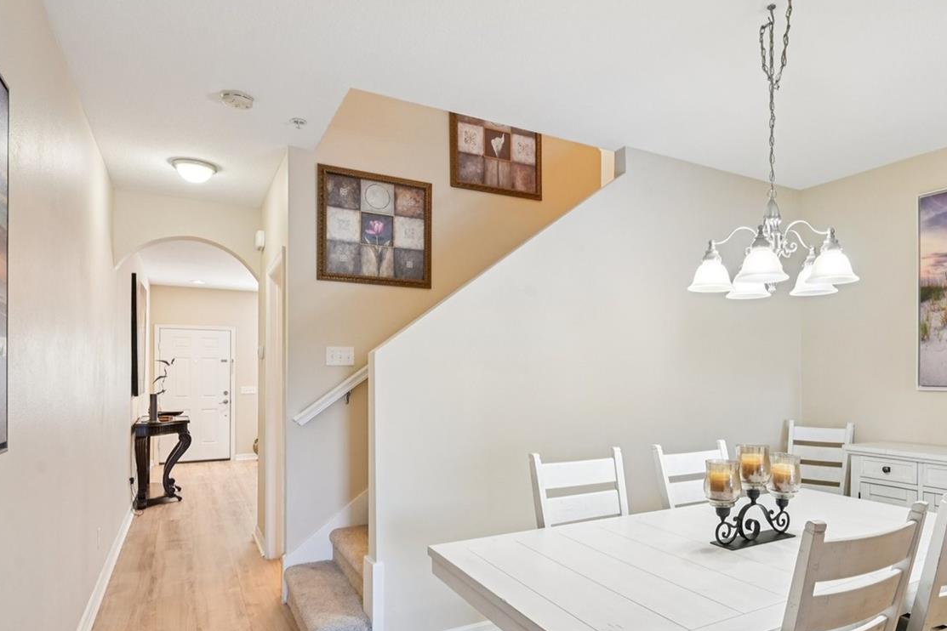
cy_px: 365
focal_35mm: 23
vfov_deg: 54.9
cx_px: 593
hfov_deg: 74.8
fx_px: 605
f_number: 8
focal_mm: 16
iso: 400
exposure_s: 1/15
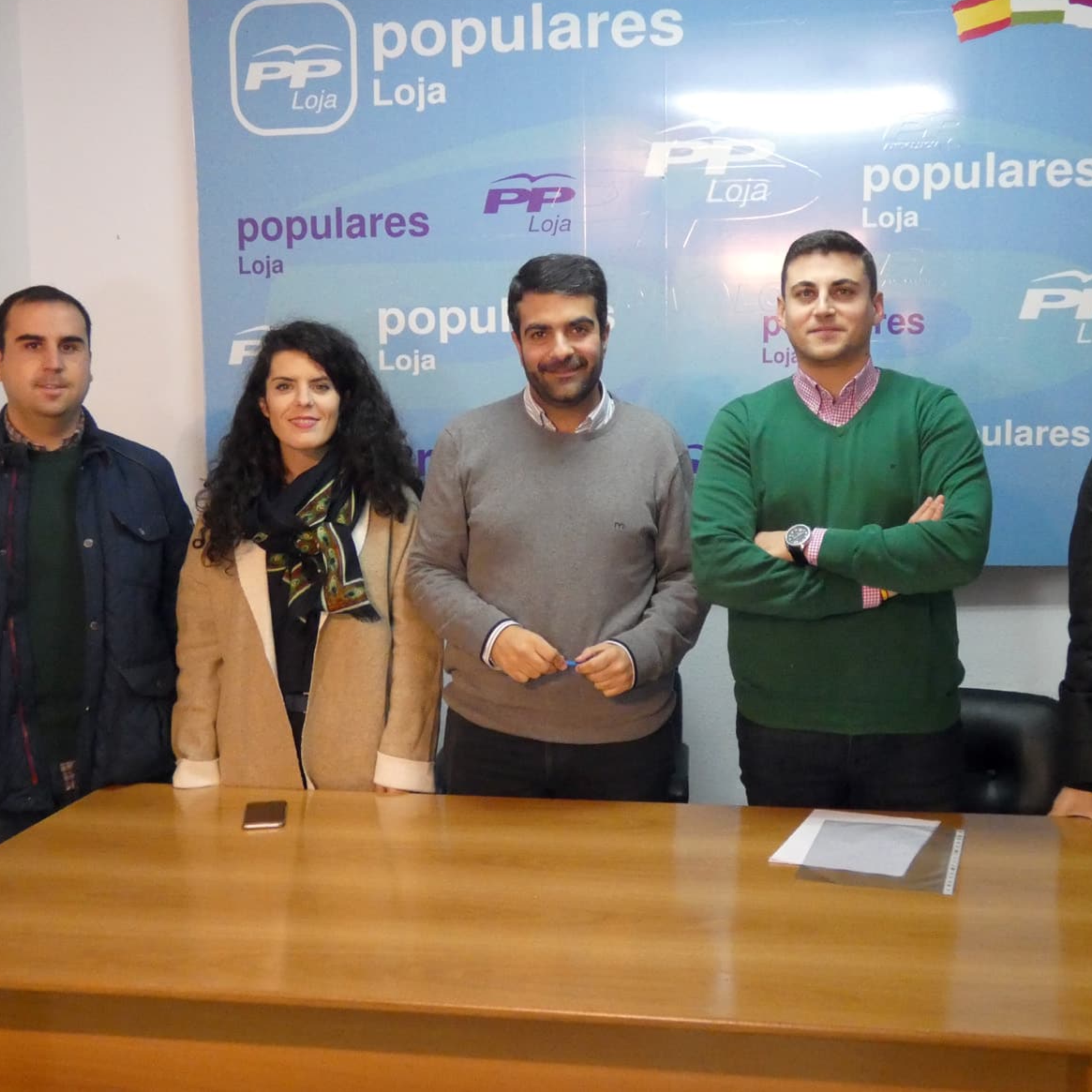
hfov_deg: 39.1
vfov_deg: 39.2
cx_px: 612
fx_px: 1535
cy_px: 539
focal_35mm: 43
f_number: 3.5
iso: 1000
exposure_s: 1/80
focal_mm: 6.5
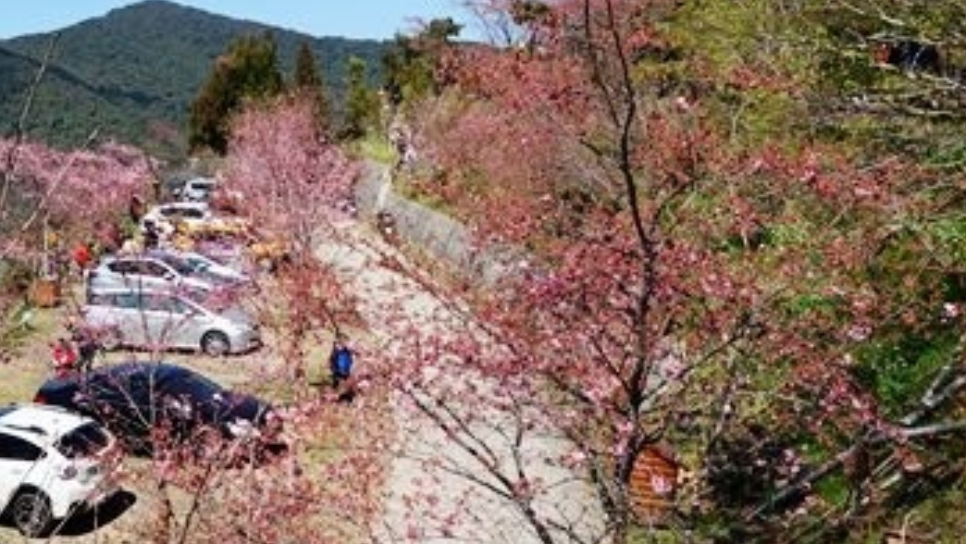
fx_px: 1204
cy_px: 168
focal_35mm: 47
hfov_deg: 41.8
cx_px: 192
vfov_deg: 25.3
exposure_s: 1/500
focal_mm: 9
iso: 125
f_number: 5.6
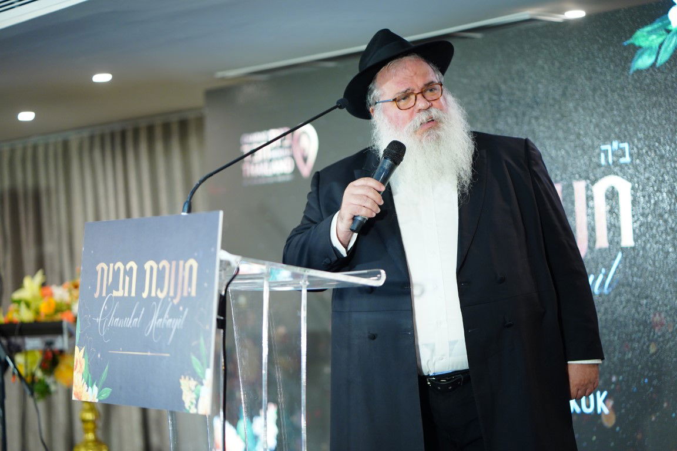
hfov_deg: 23.9
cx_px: 338
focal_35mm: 85
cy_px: 226
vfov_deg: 16.1
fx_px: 1598
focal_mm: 85
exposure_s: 1/250
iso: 1000
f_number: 1.8
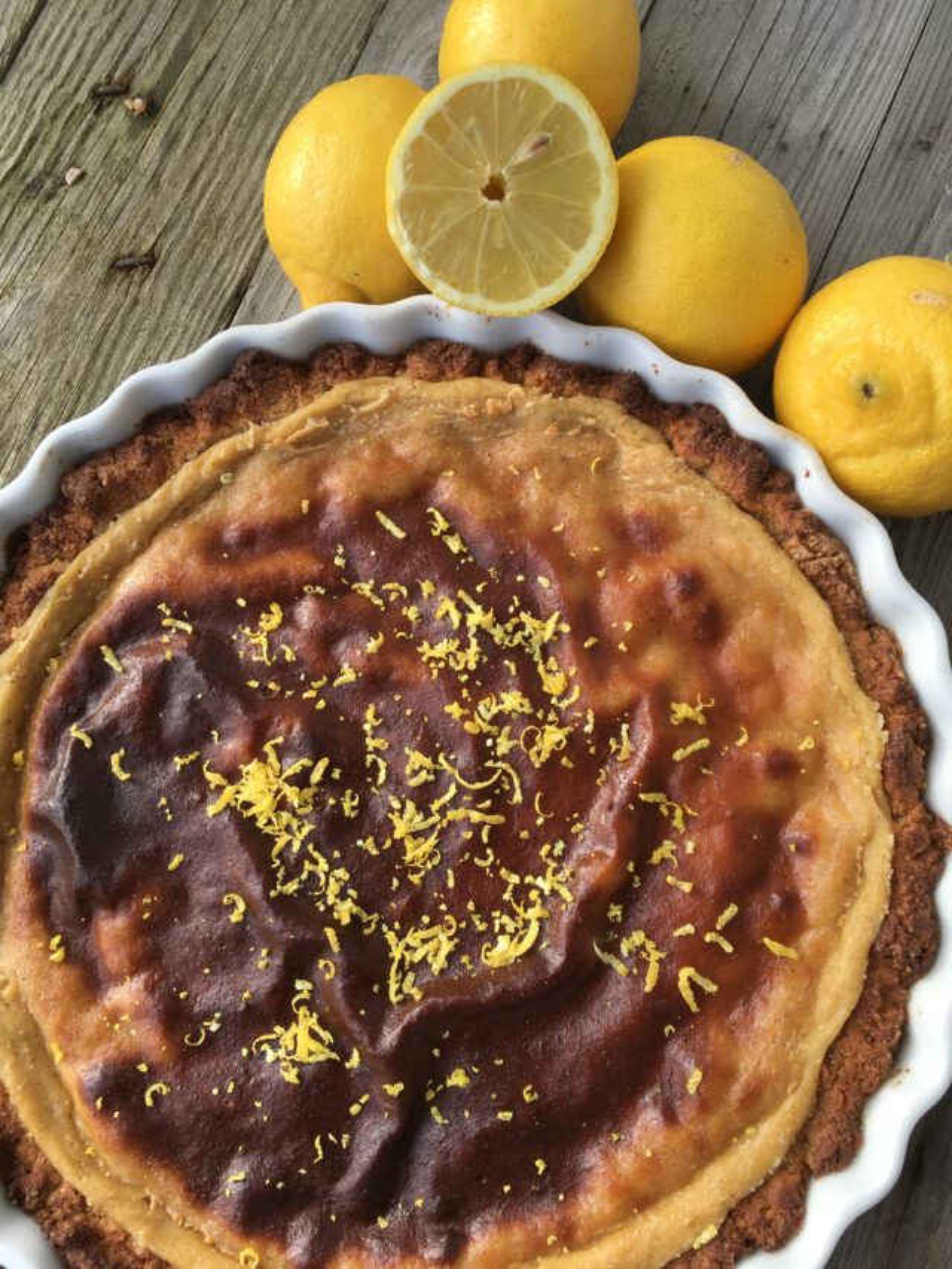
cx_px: 476
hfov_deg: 48.2
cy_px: 634
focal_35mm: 29
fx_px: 1063
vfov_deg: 61.7
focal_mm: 4.15
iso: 25
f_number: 2.2
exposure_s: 1/324
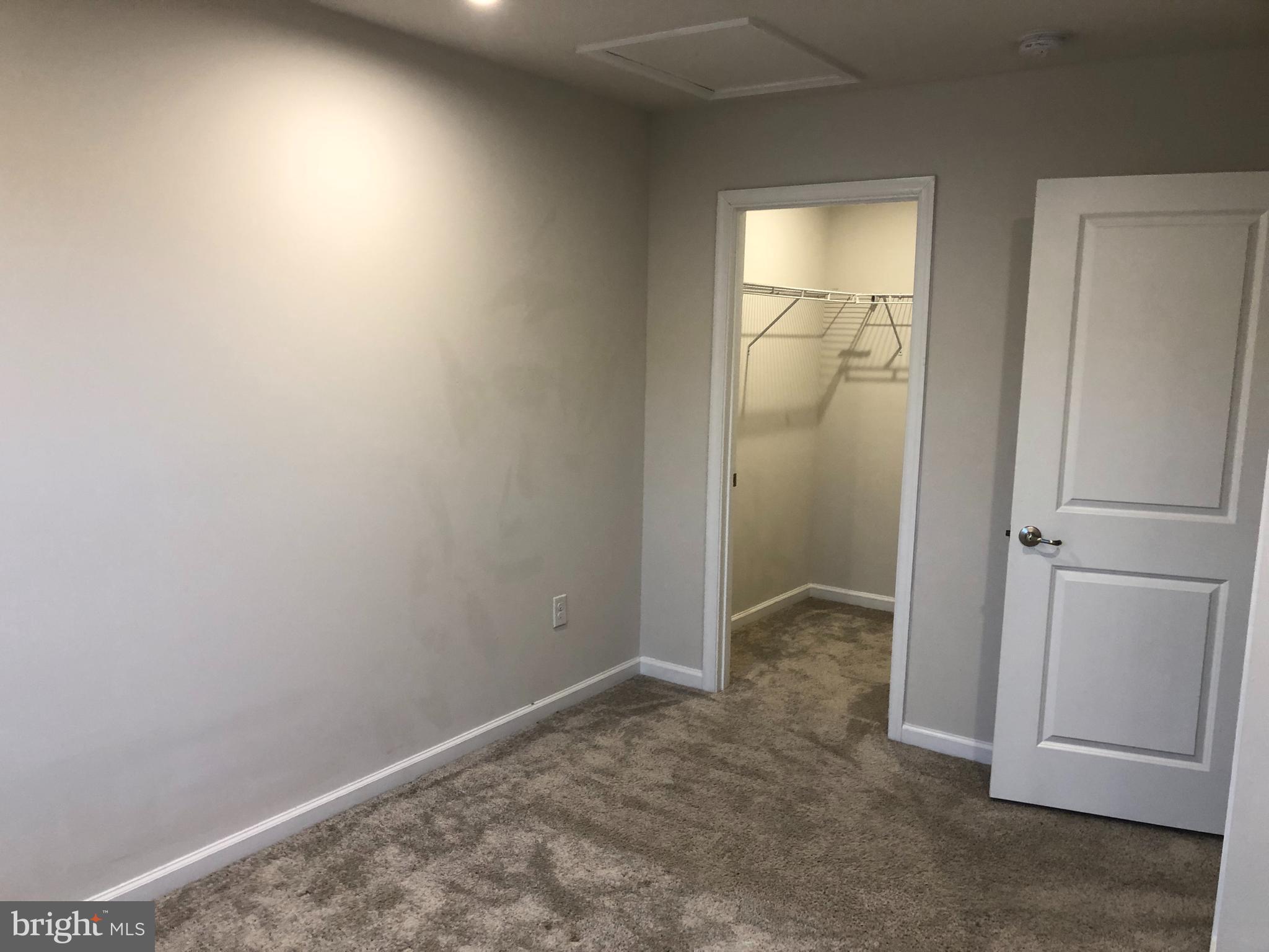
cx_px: 634
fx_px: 1026
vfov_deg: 49.7
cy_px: 476
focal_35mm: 28
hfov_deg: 63.4
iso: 40
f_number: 1.8
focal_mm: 3.99
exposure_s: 1/30
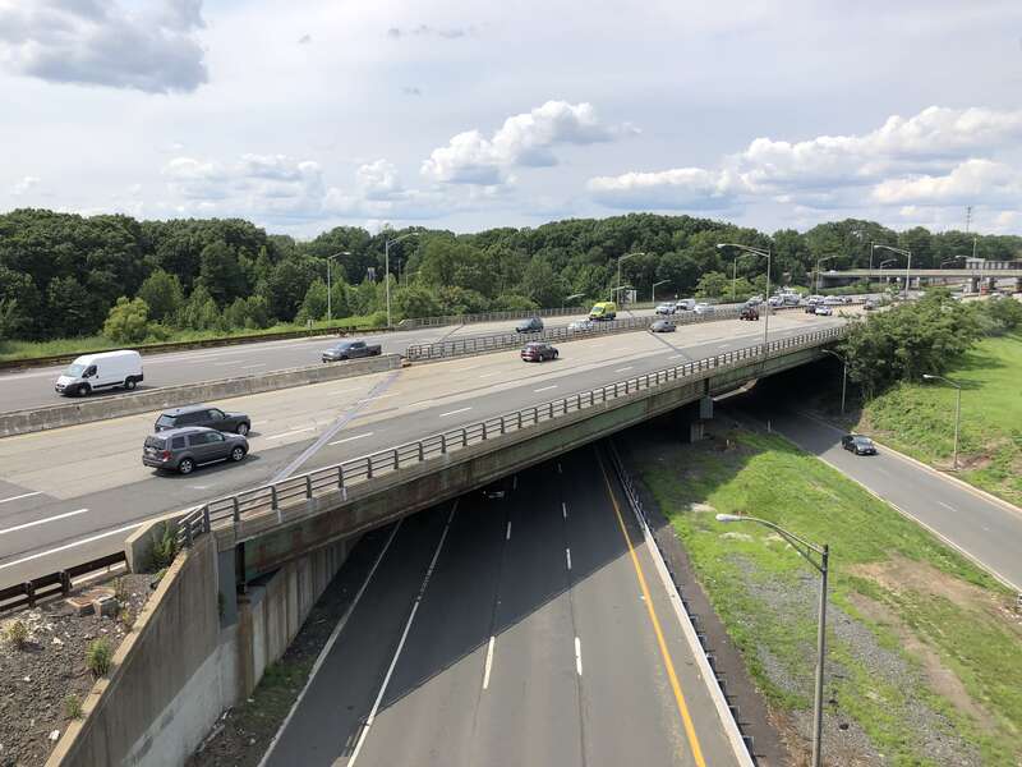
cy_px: 384
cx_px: 511
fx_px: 827
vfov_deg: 49.7
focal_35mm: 28
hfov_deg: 63.4
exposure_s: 1/2315
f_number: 1.8
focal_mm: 4
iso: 20
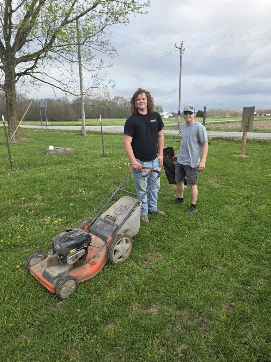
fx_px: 240
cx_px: 136
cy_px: 181
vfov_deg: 73.9
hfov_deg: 58.9
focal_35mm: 23
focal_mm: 6.3
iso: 80
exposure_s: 1/2021
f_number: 1.7
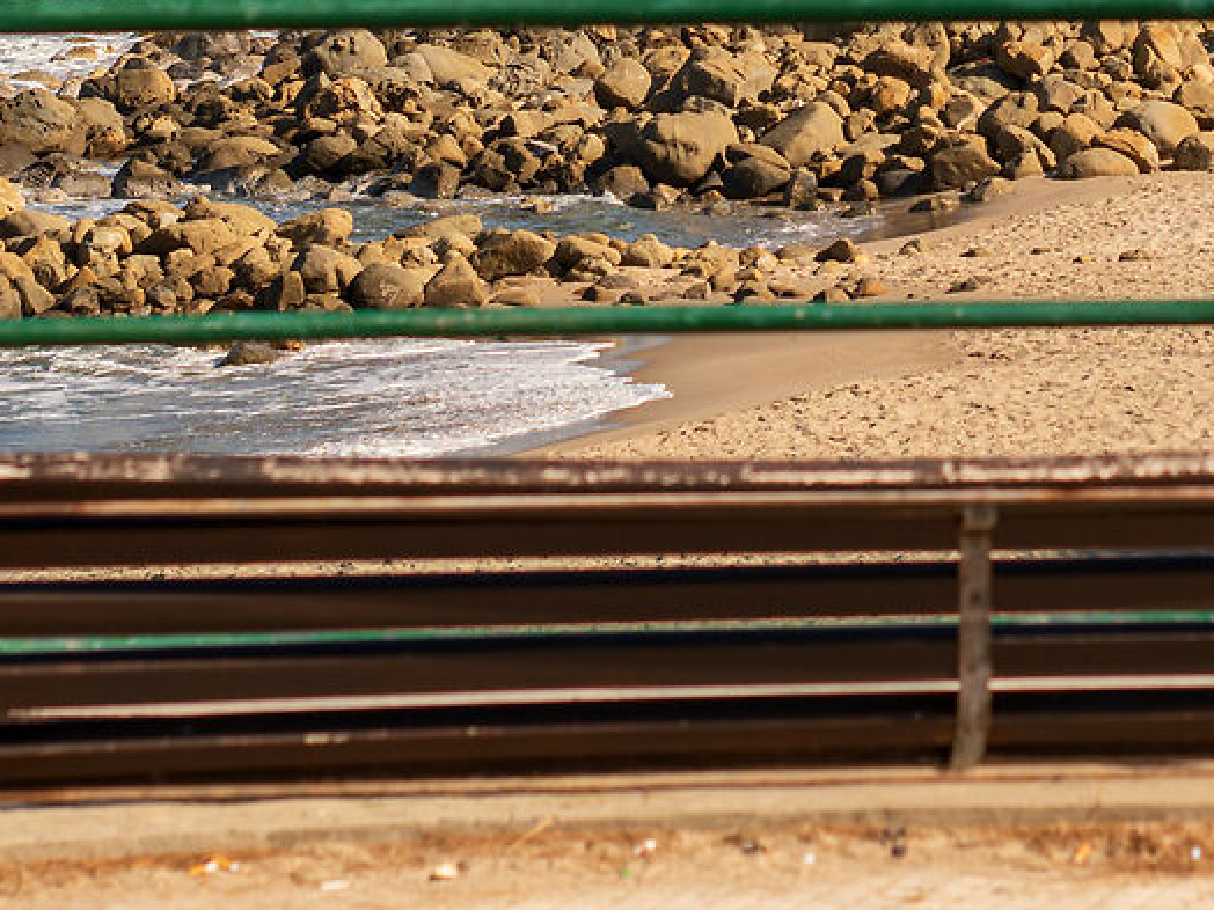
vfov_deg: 6.7
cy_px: -489
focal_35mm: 220
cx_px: 1119
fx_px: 7716
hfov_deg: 9.0
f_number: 5.6
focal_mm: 50
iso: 64
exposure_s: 1/400
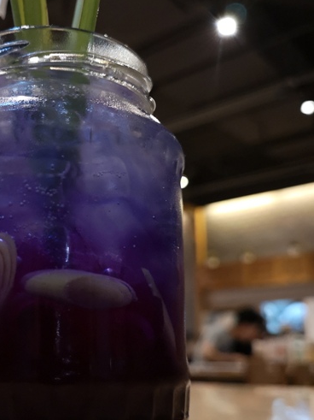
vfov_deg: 42.7
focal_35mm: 44
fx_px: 532
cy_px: 256
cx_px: 60
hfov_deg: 31.9
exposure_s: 1/25
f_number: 1.8
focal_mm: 3.95
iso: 500
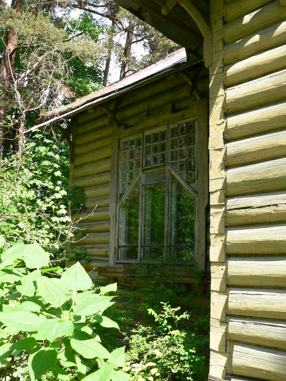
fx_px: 396
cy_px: 190
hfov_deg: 39.7
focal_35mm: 36
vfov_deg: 51.3
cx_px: 143
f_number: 3.7
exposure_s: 1/125
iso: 80
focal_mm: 6
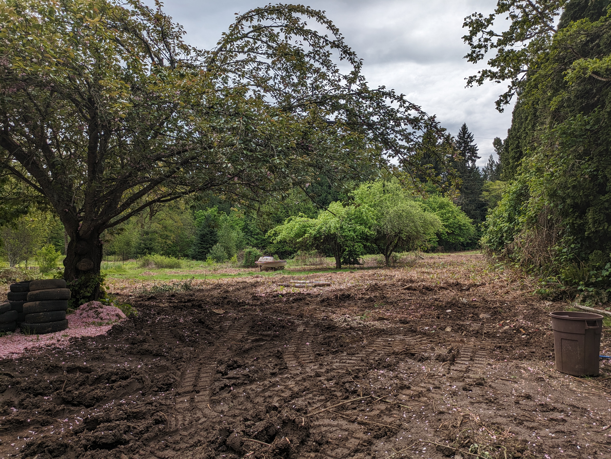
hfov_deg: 69.4
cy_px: 230
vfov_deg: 54.9
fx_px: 441
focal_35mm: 25
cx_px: 306
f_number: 1.89
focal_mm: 5.43
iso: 44
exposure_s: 1/3559
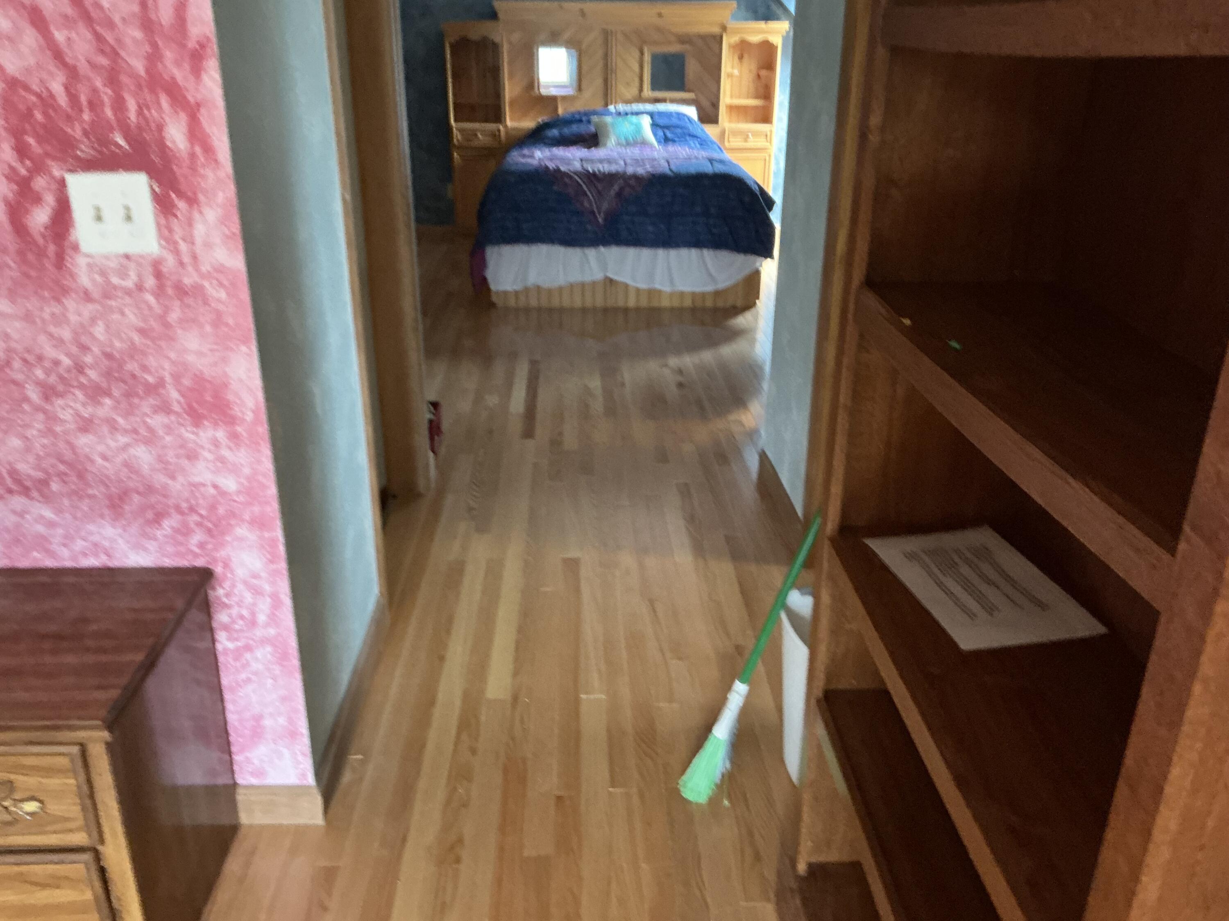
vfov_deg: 49.7
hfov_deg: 63.4
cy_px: 460
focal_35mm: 28
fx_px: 994
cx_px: 614
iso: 400
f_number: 1.8
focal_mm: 3
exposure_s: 1/30
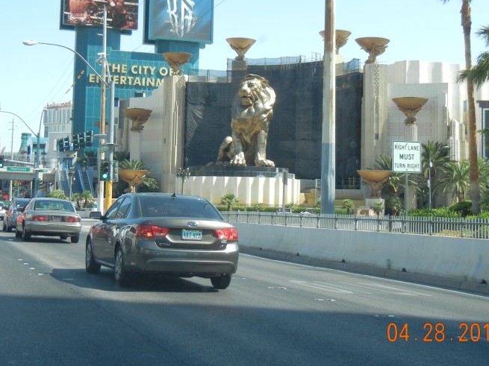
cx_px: 240
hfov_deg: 31.7
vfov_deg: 23.8
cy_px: 106
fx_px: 862
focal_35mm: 61
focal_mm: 7.1
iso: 160
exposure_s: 1/460
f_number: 3.7
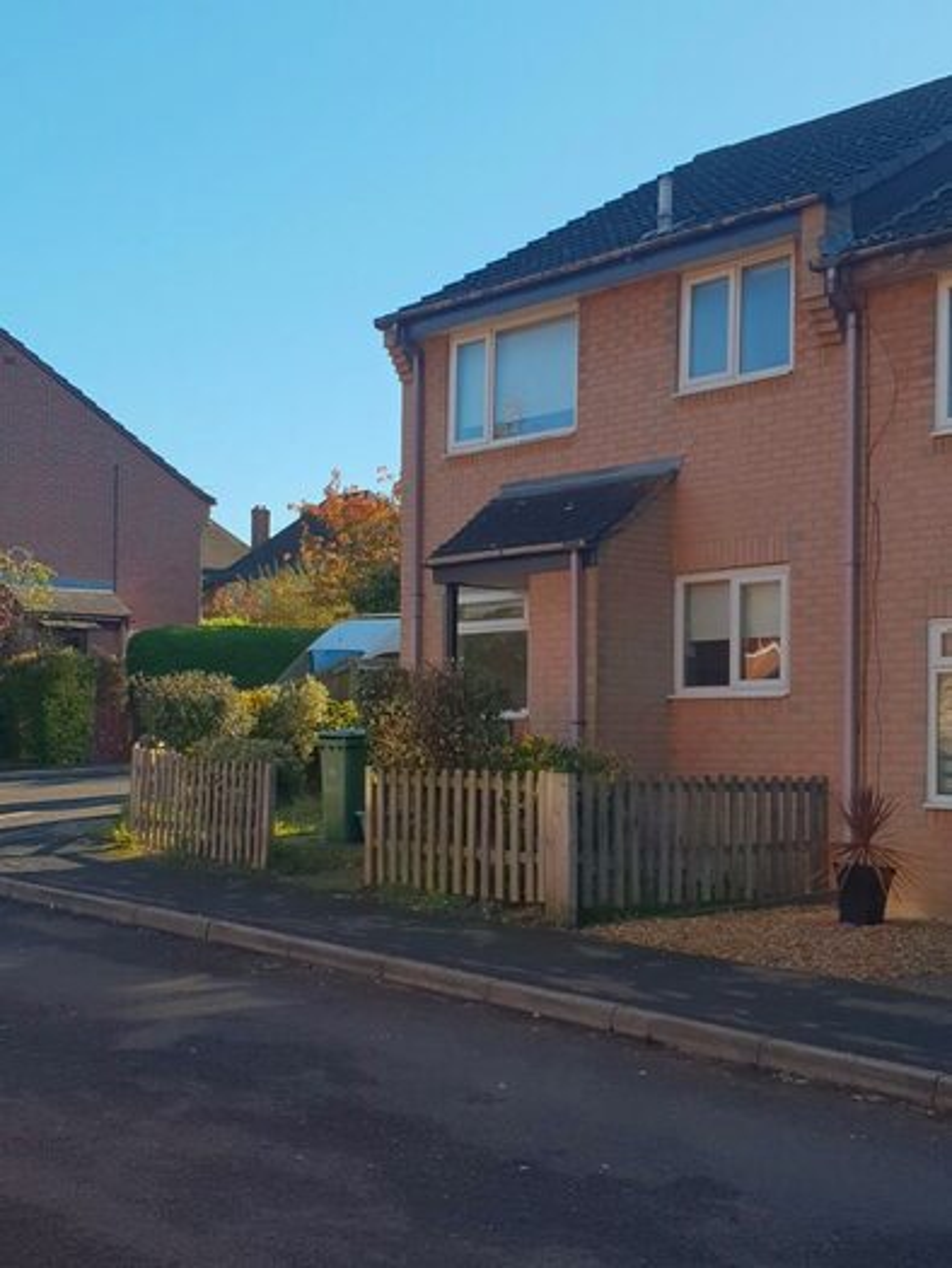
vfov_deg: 67.3
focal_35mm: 26
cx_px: 476
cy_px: 634
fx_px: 953
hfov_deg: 53.1
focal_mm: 4.3
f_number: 2.4
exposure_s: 1/759
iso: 50
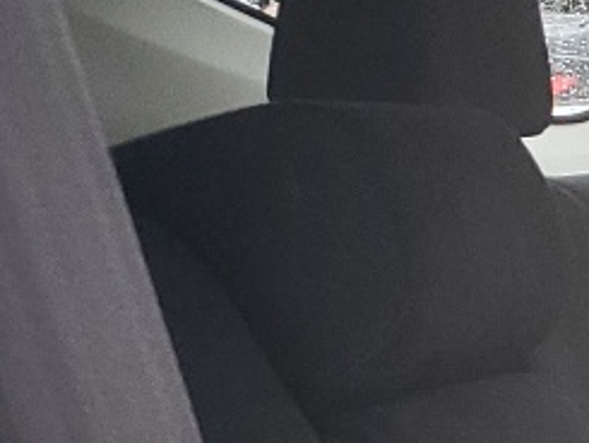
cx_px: 1579
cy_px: 953
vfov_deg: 8.2
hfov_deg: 9.7
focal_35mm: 170
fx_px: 2894
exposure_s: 1/120
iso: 81
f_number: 1.5
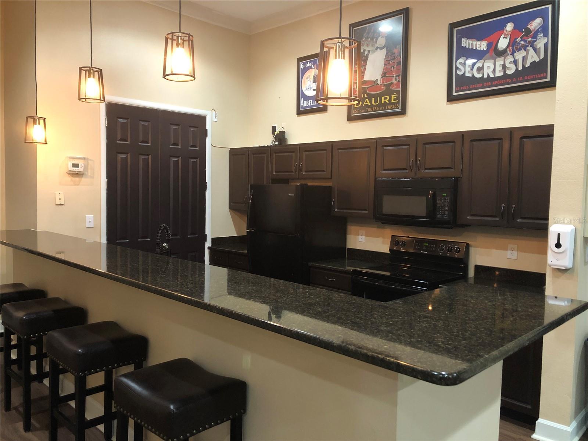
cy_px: 220
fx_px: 476
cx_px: 294
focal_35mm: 28
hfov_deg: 63.4
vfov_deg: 49.7
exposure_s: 1/11
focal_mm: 3.99
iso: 100
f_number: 1.8
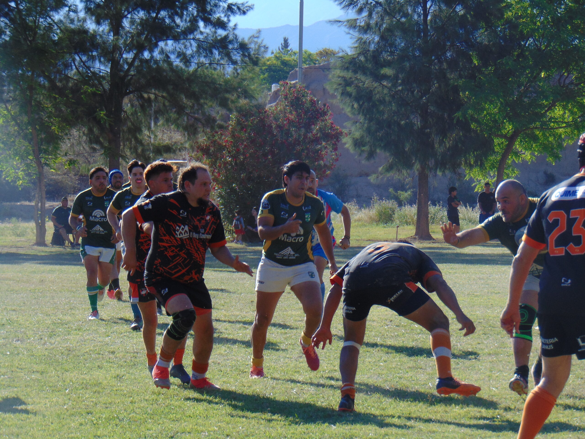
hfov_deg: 12.0
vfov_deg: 9.1
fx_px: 2772
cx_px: 292
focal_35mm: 164
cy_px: 220
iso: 80
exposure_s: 1/500
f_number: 4
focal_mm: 29.5
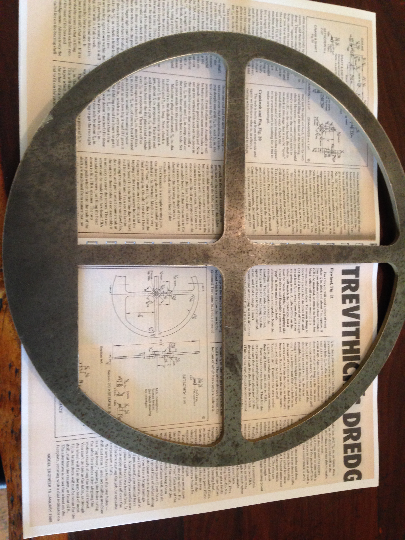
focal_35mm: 33
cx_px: 202
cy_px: 270
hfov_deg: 42.9
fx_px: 515
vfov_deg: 55.4
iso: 200
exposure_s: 1/20
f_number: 2.4
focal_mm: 4.12
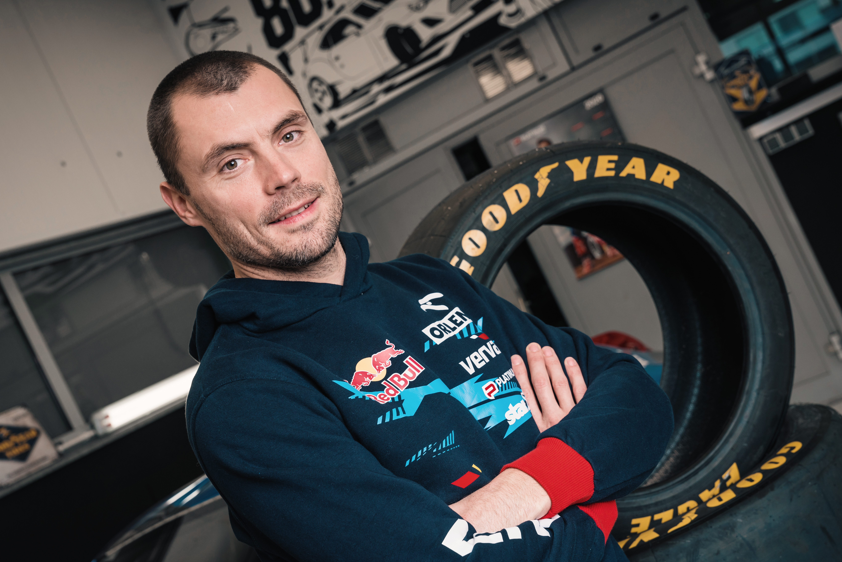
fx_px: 1149
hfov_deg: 40.2
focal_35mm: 49
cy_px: 290
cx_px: 459
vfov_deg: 27.5
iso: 200
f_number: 5.6
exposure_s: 1/160
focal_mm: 42.1
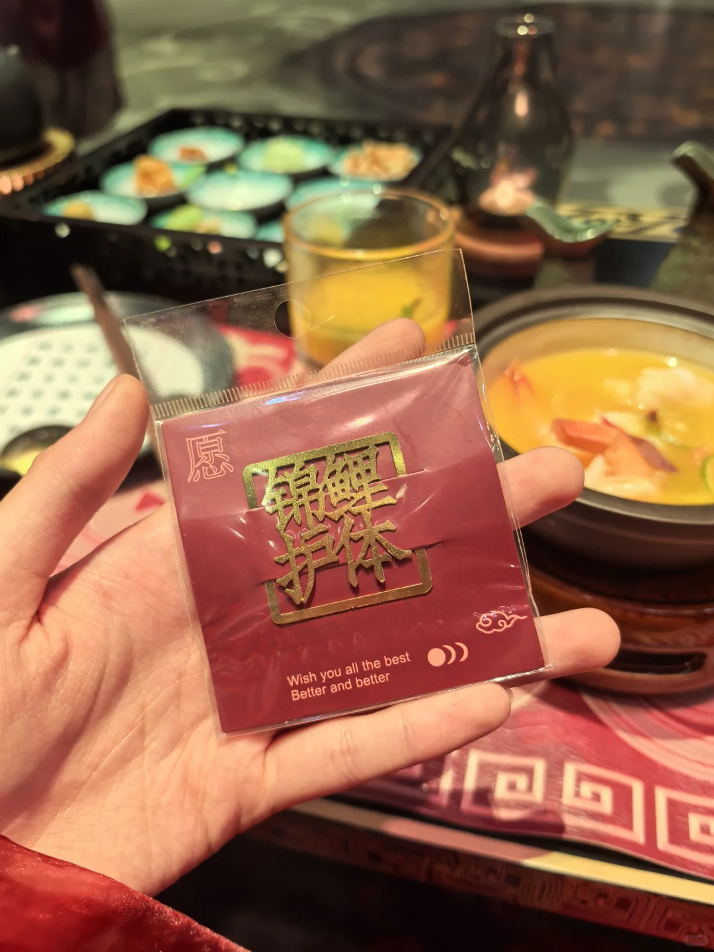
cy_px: 476
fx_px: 743
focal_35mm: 27
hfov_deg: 51.4
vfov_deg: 65.3
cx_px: 357
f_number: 2
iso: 2000
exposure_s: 1/635
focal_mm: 6.98
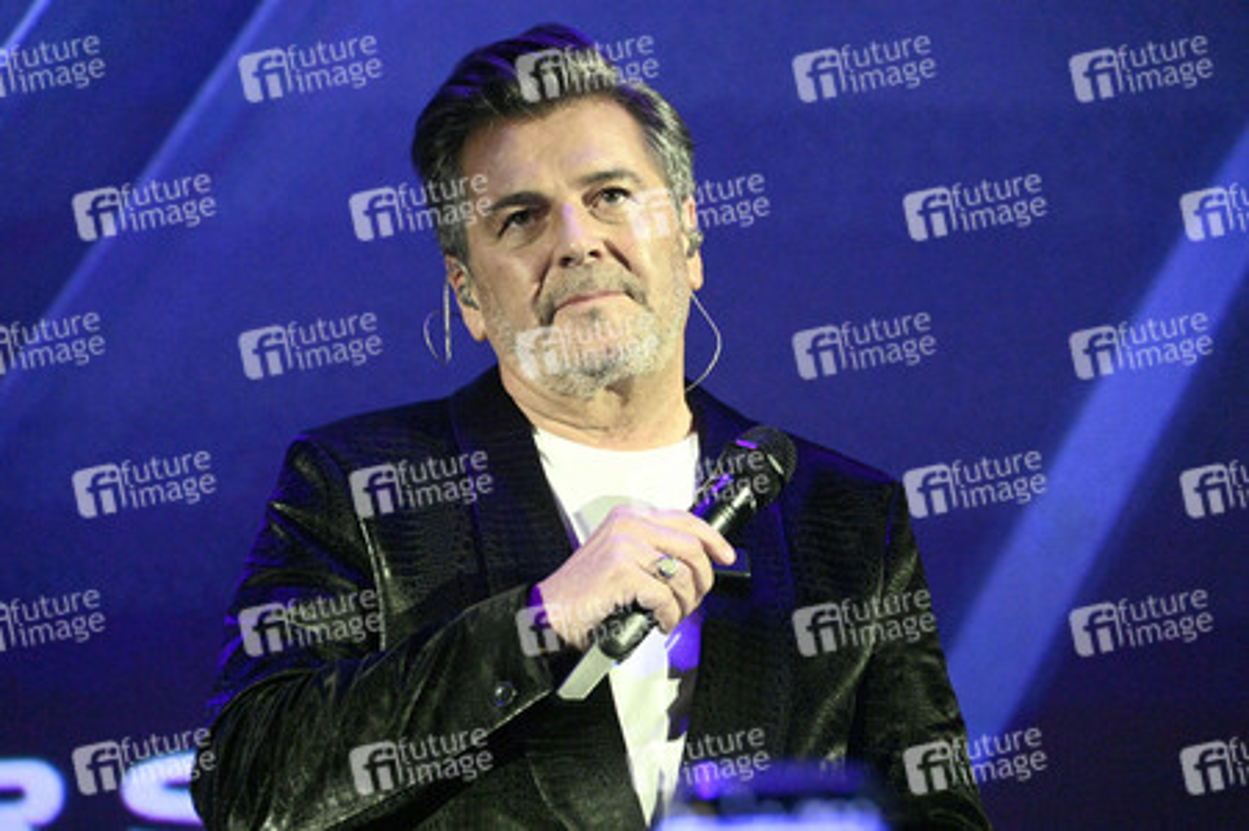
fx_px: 5547
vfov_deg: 8.6
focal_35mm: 160
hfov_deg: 12.8
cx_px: 624
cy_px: 416
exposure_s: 1/250
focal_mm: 160
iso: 32000
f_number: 5.6
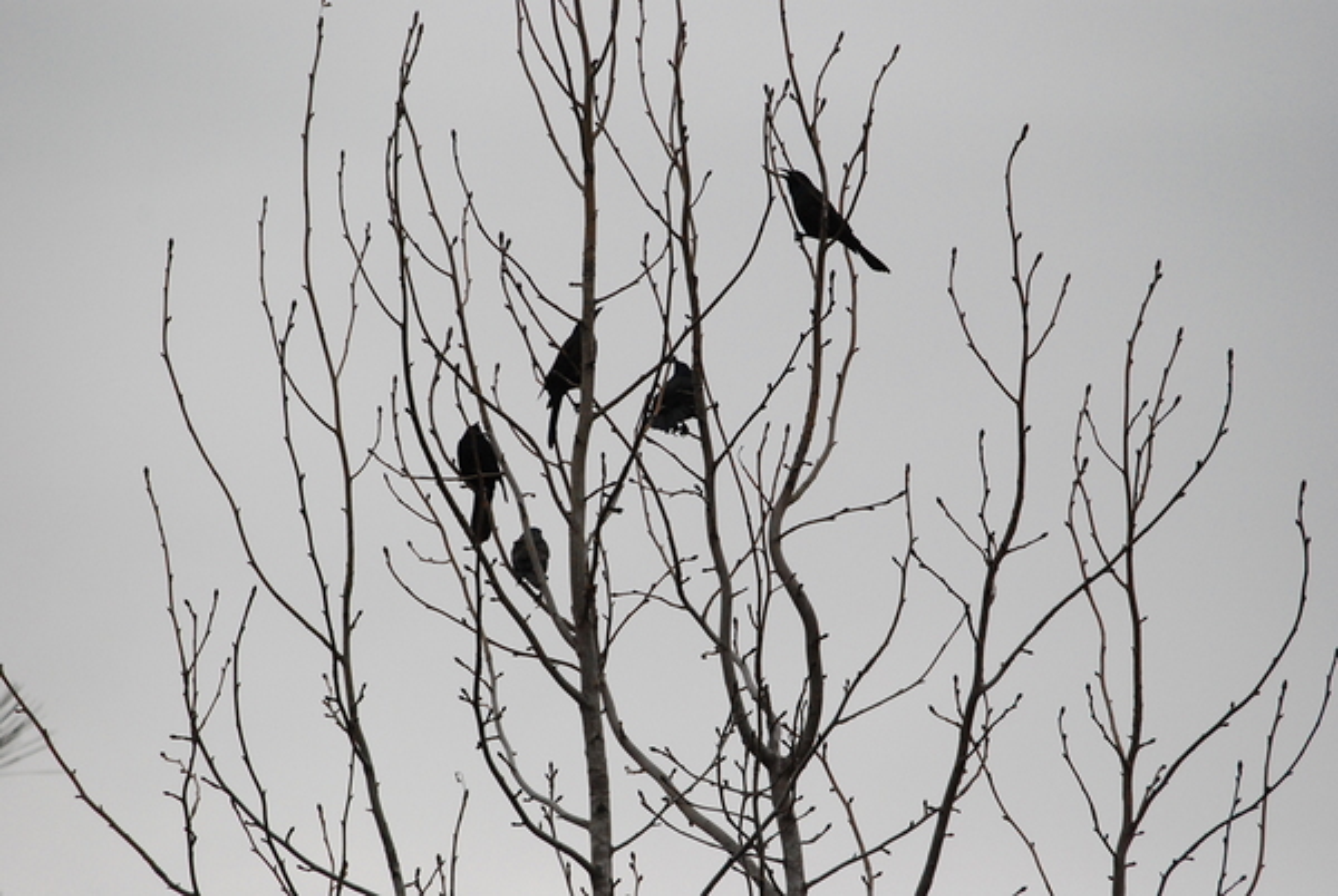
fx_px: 11166
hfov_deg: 6.9
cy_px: 448
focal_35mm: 300
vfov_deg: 4.6
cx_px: 669
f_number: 9
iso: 1600
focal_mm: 200
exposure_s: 1/4000
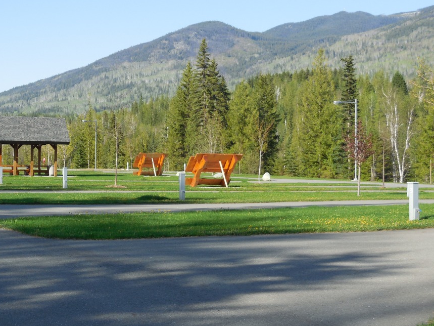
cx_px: 168
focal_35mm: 82
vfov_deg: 18.0
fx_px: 1028
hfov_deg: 23.8
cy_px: 160
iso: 125
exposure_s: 1/500
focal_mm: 10.9
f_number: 4.2
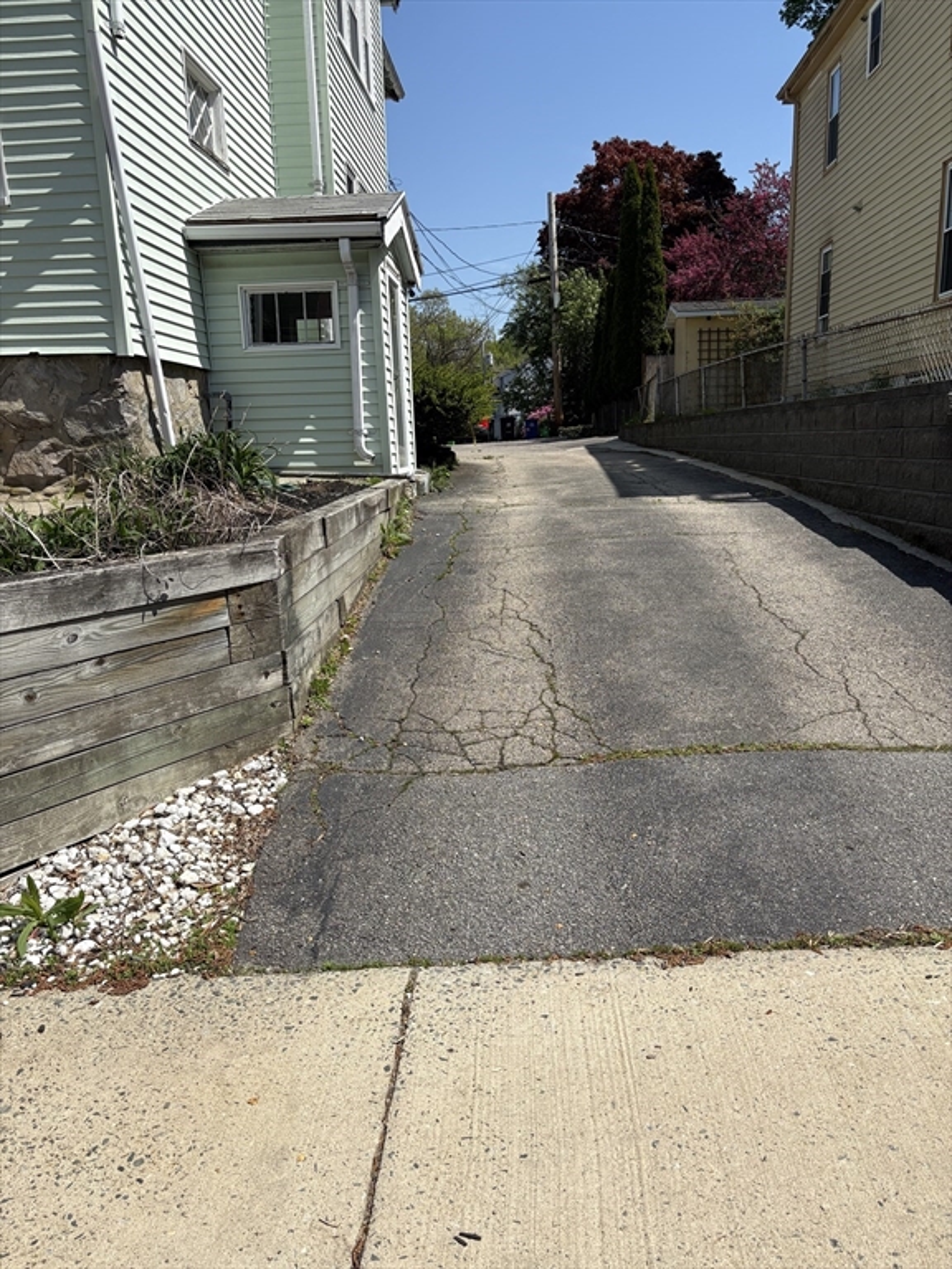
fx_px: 953
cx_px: 476
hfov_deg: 53.1
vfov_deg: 67.3
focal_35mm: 26
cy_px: 634
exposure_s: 1/4329
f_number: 1.6
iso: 50
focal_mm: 5.96
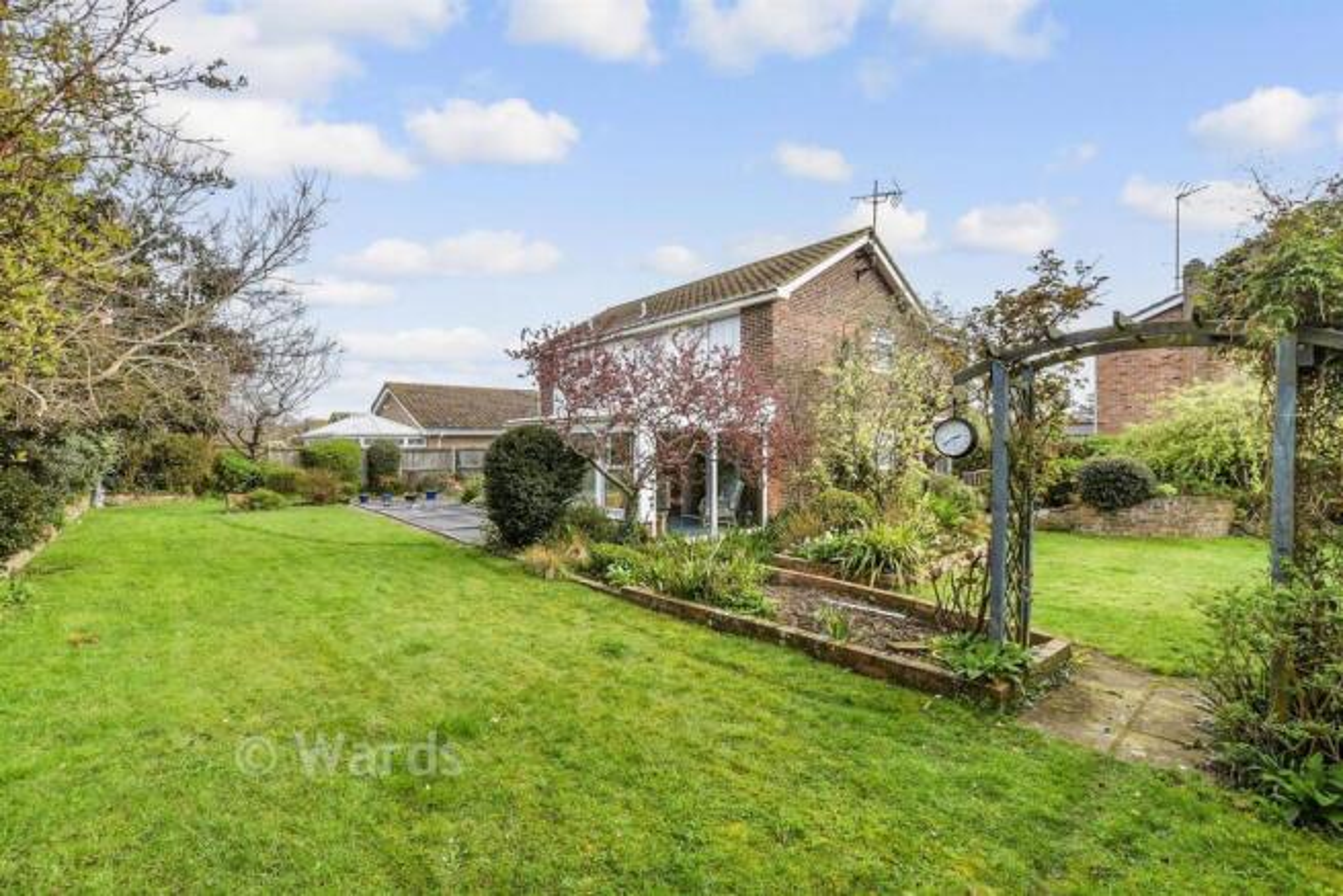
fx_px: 560
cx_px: 672
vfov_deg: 77.4
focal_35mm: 15
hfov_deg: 100.4
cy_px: 448
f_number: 8
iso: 160
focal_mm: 10
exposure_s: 1/100
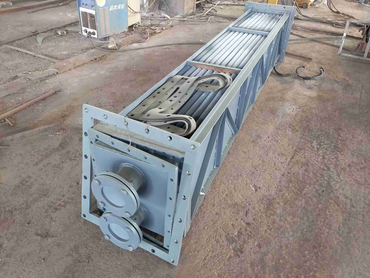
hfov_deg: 69.4
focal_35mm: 25
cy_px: 139
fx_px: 267
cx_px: 185
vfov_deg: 54.9
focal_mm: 4.32
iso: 208
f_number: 1.7
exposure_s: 1/14.3
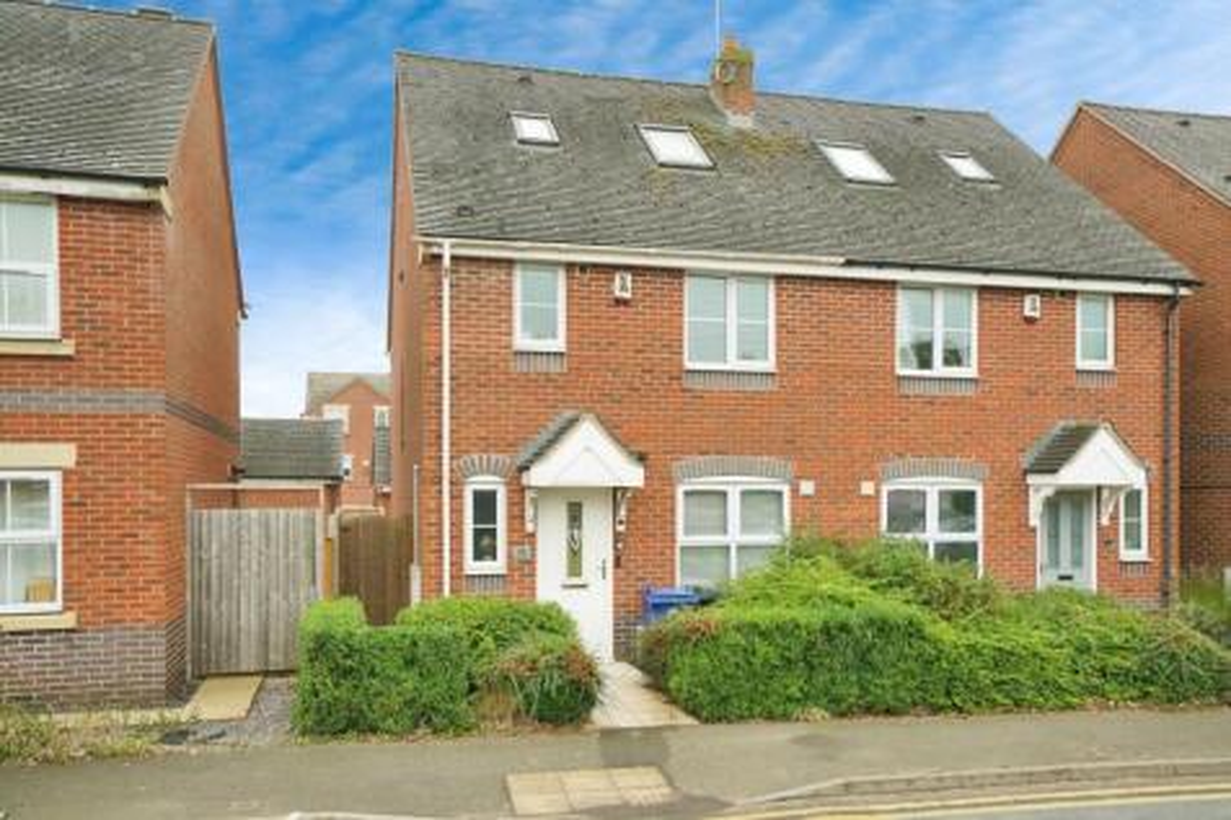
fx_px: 1025
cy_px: 410
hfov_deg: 61.9
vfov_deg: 43.6
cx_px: 616
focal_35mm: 30
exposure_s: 1/800
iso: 2000
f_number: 7.1
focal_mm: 30
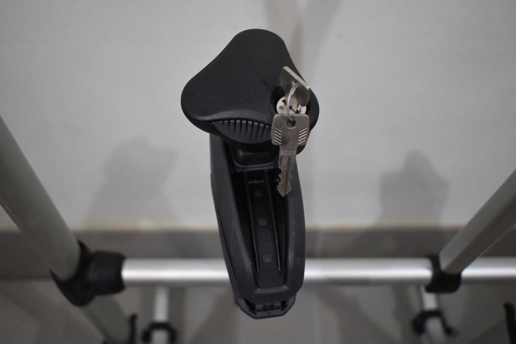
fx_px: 559
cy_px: 172
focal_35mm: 39
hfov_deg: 49.6
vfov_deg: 34.2
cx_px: 258
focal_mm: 26
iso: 720
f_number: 4
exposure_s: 1/250
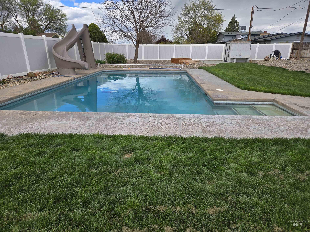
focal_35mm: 23
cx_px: 155
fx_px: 206
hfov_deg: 73.9
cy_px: 116
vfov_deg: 58.9
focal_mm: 5.4
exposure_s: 1/1157
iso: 25
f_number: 1.8
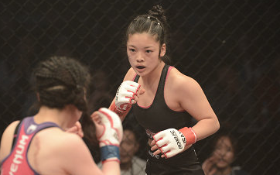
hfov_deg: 10.0
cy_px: 114
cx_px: 111
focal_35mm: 209
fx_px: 1594
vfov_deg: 6.3
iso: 2500
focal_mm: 135
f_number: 3.2
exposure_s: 1/2000
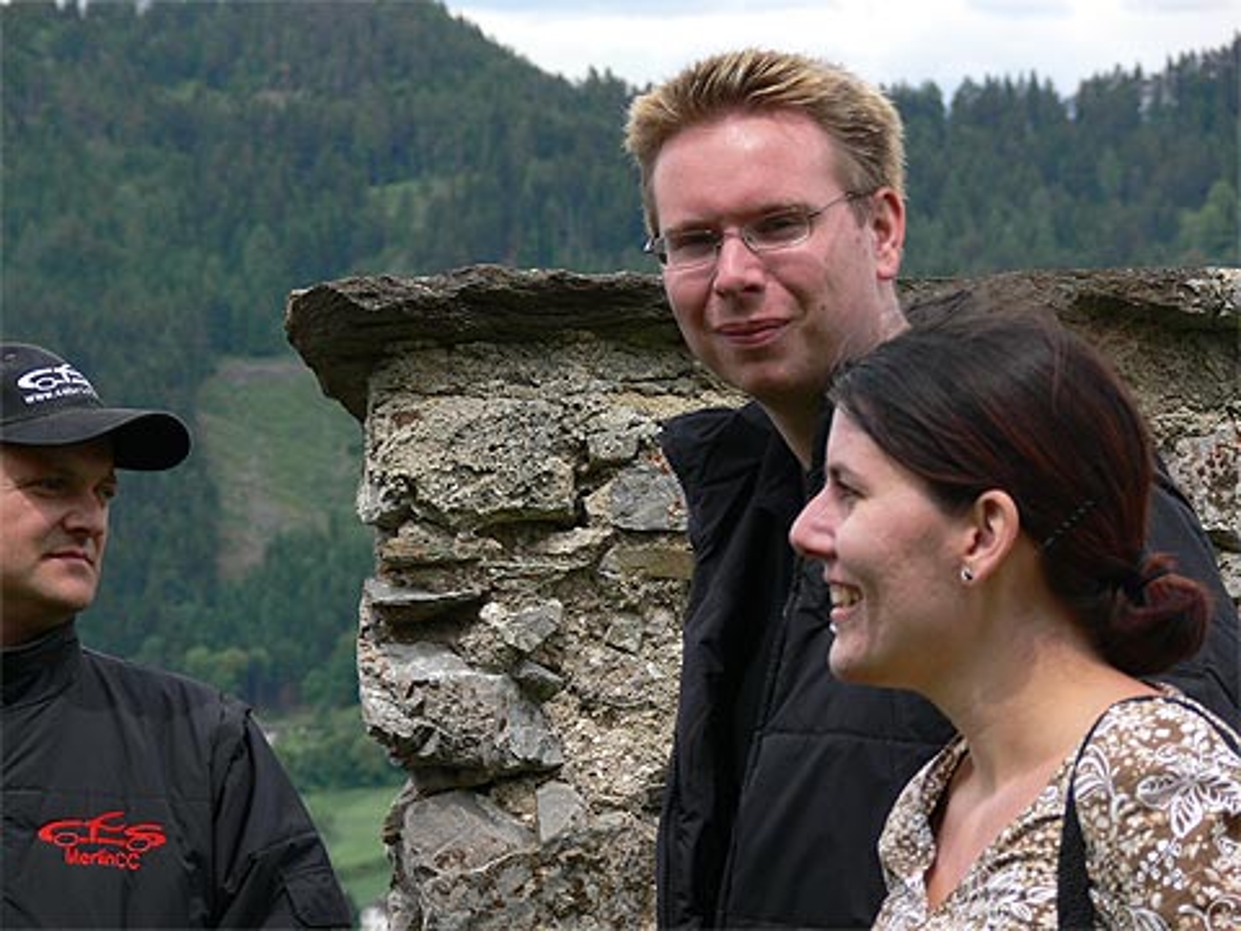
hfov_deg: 11.0
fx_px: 6453
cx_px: 620
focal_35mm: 180
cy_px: 466
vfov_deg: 8.2
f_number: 4.5
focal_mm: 38.1
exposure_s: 1/500
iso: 100
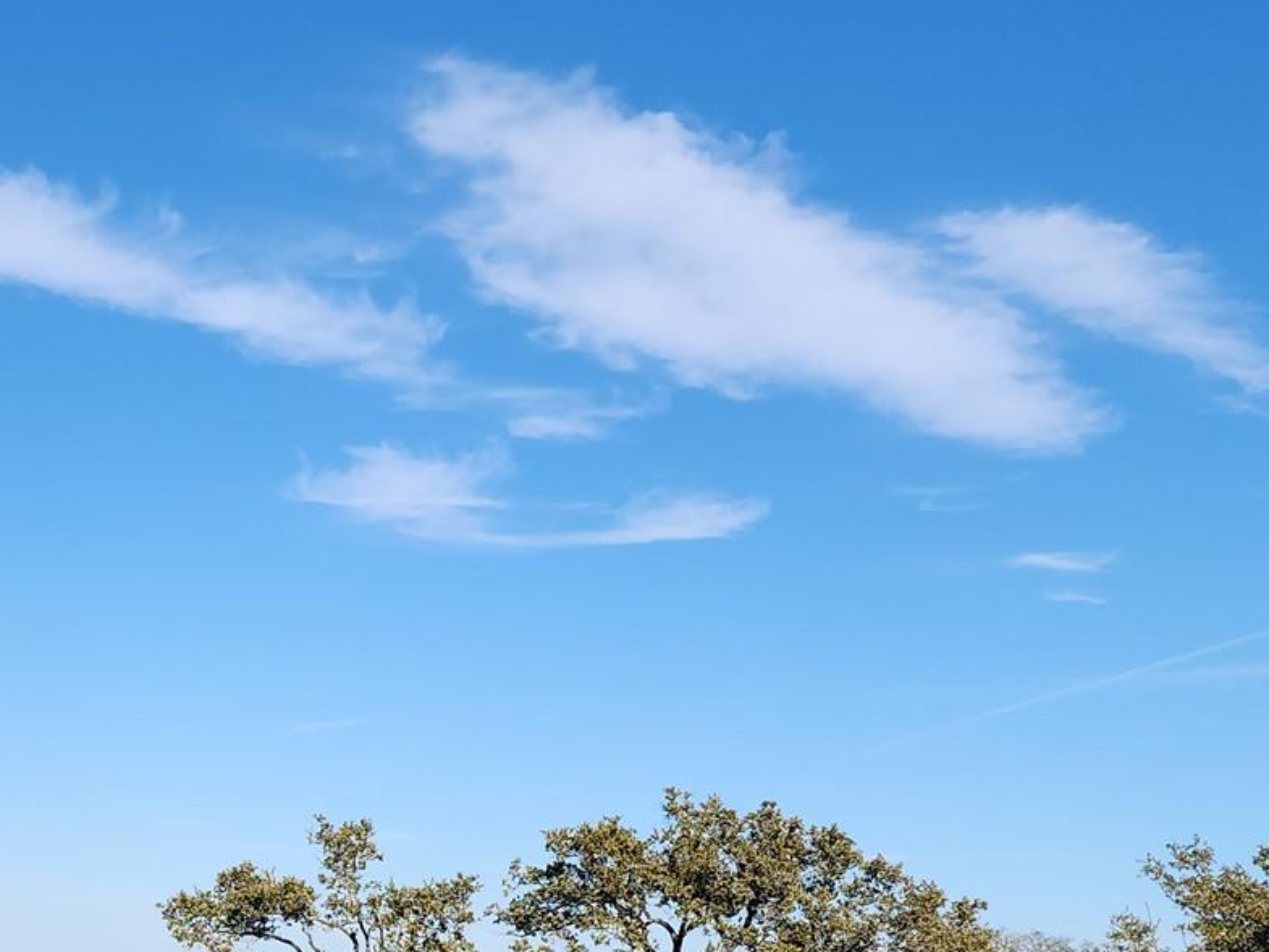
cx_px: 162
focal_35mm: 60
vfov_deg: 23.5
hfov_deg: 30.9
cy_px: 937
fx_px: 2200
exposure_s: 1/1399
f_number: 1.8
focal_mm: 6.4
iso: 12
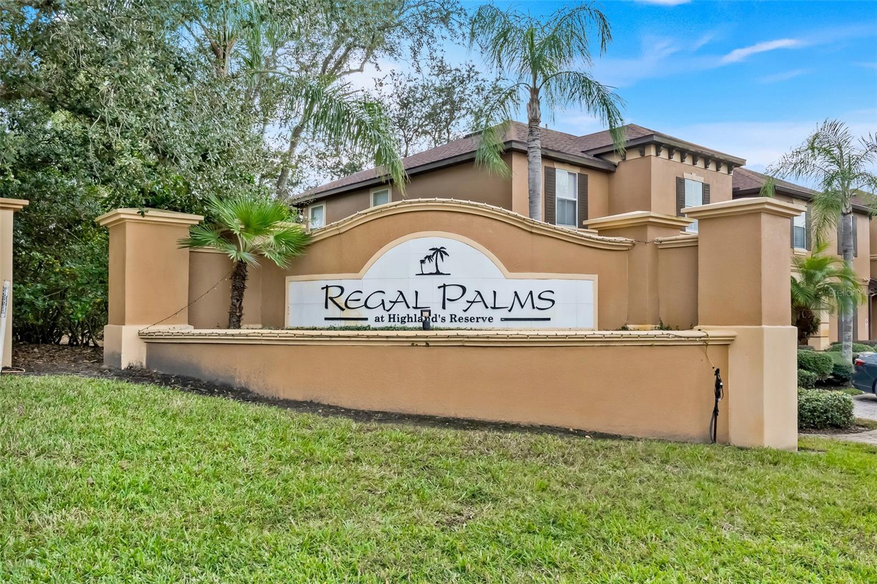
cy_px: 292
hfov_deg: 63.7
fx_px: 706
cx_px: 438
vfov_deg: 44.9
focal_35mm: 29
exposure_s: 1/15
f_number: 9
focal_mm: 19.5
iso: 250
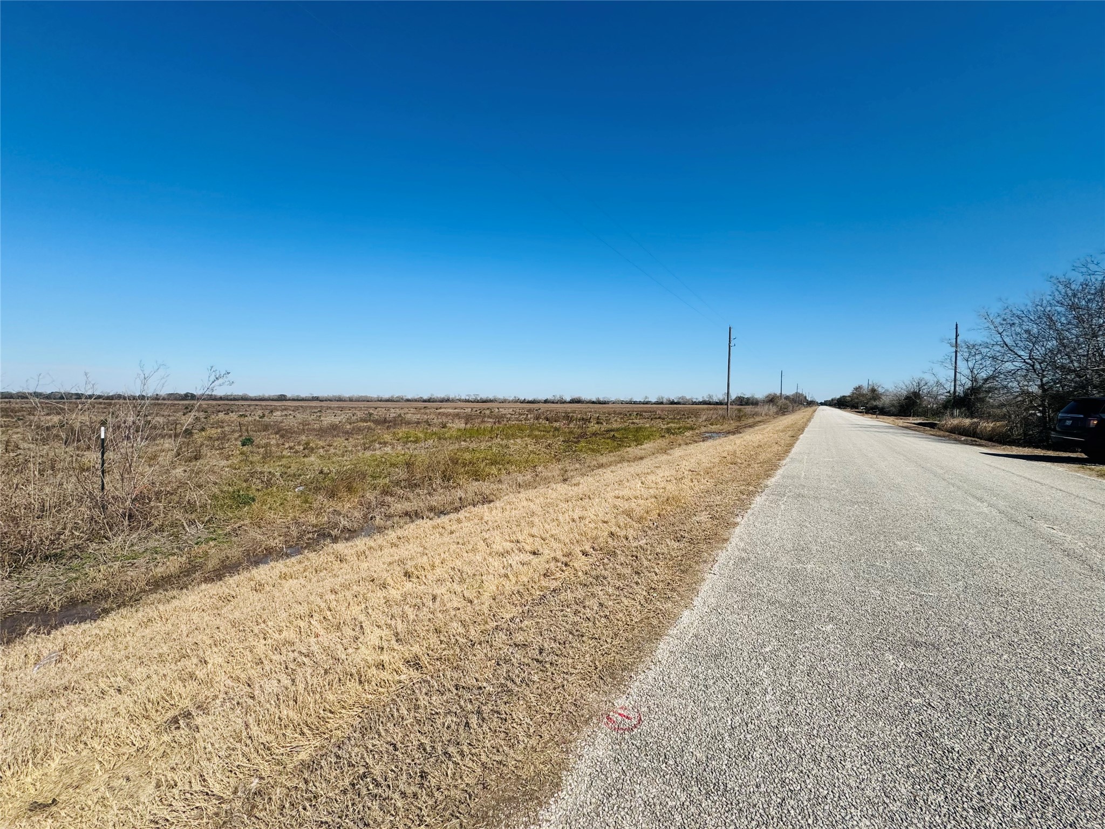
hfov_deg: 102.1
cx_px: 552
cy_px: 414
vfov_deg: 85.7
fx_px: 447
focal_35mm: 14
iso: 50
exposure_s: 1/3106
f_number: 2.2
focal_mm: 2.22
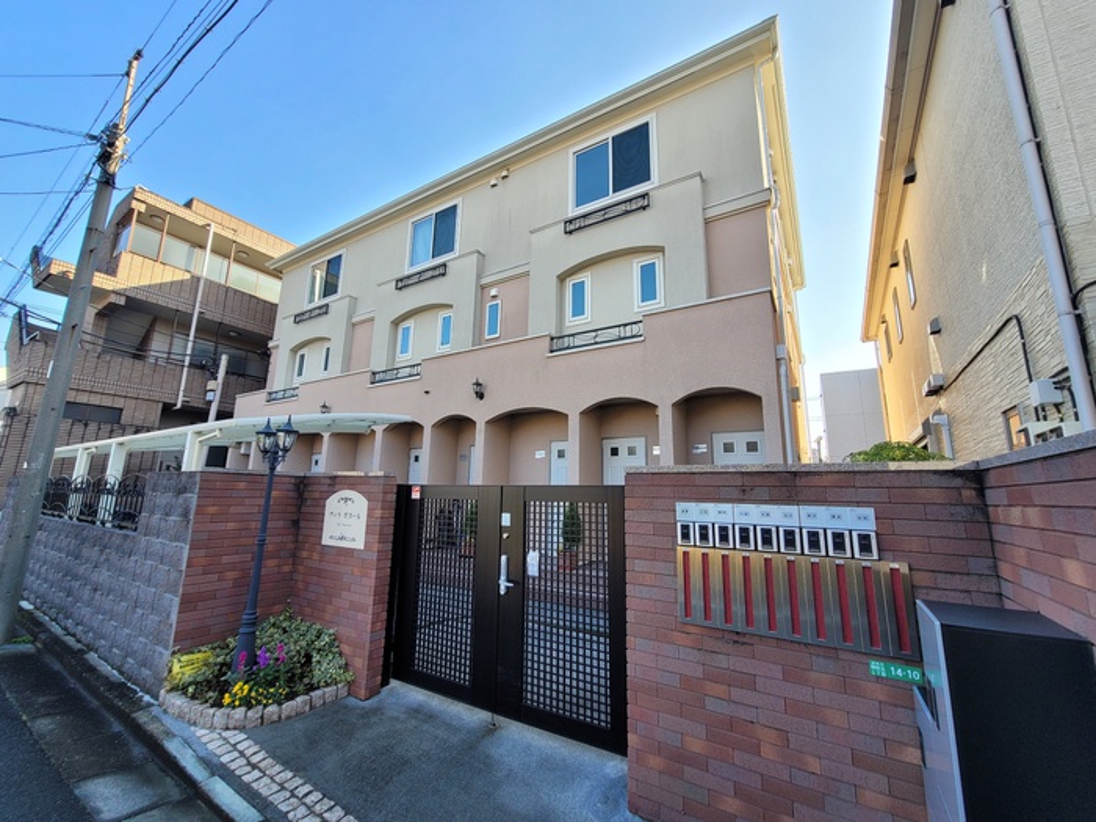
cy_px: 411
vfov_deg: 89.9
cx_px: 548
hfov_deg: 106.2
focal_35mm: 13
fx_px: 412
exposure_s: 1/345
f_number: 2.2
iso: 64
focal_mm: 2.2
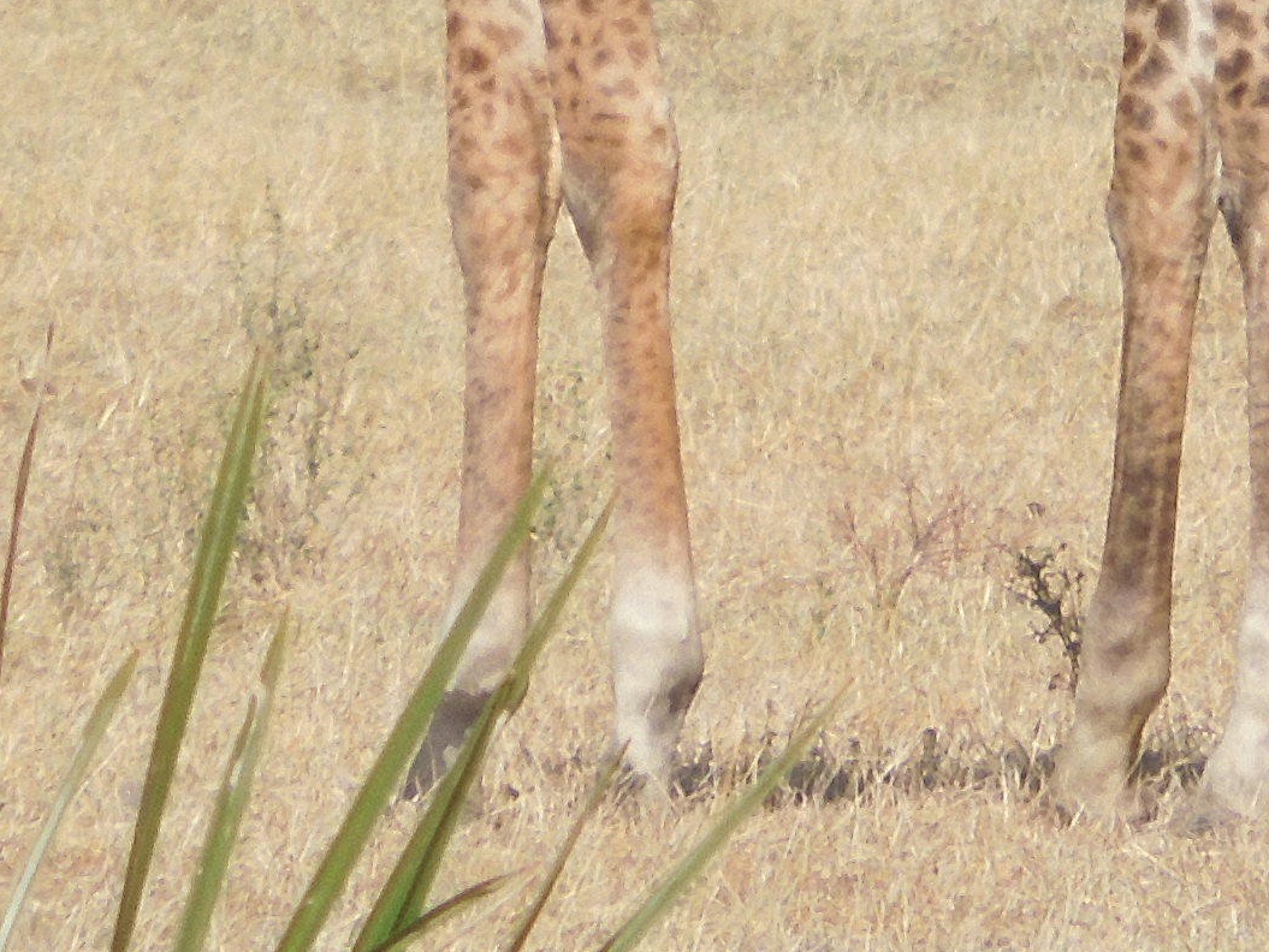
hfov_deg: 1.3
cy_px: -1042
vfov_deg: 1.0
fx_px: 56035
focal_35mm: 1528
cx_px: 1071
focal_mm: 63
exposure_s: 1/400
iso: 100
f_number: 5.9
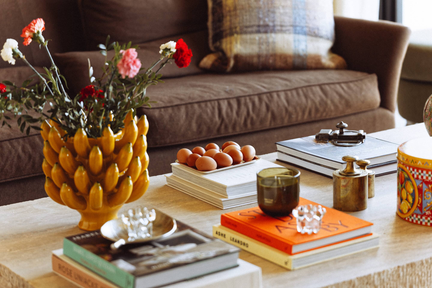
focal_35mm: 100
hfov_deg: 20.4
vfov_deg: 13.7
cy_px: 144
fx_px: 1200
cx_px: 216
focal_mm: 100
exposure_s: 1/125
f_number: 3.2
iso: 640
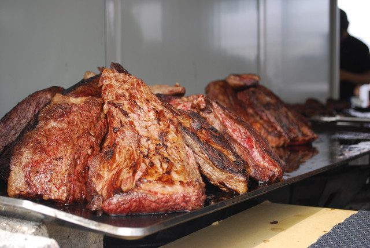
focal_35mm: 57
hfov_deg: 35.0
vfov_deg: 23.8
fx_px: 586
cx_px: 185
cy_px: 124
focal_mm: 38
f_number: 5.6
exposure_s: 1/125
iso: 180
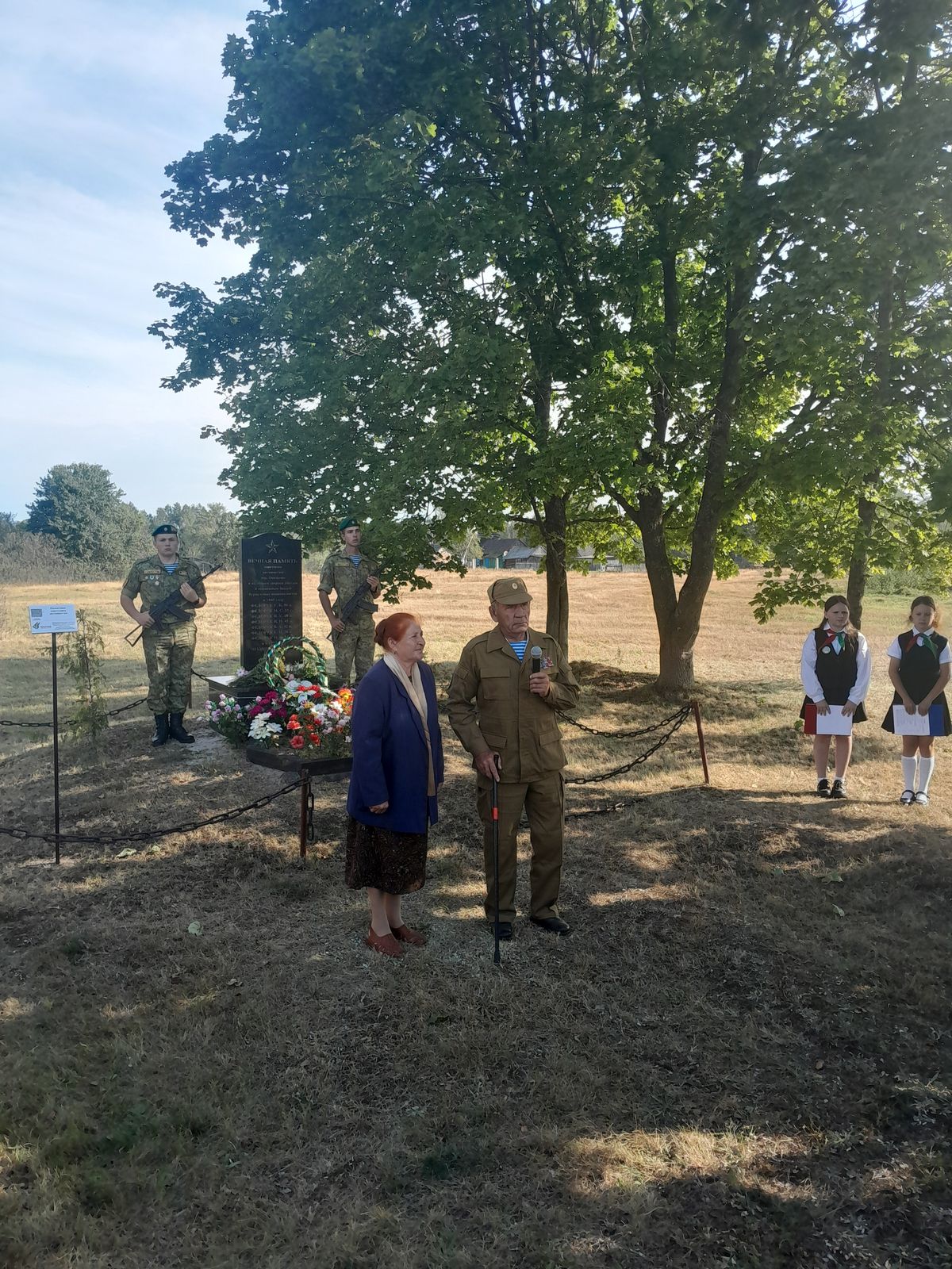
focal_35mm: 26
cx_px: 476
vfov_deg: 67.3
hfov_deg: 53.1
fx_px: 953
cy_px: 634
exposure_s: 1/117
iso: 40
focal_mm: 3.98
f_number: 1.8
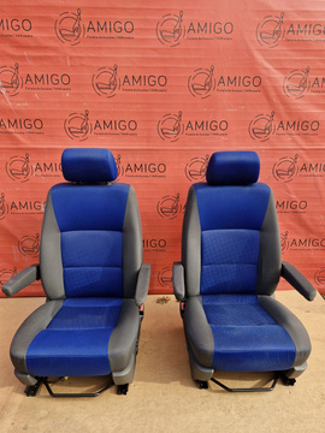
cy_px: 216
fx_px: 288
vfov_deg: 73.9
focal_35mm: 23
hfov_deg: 58.9
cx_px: 162
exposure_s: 1/213
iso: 50
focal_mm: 5.54
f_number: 1.8
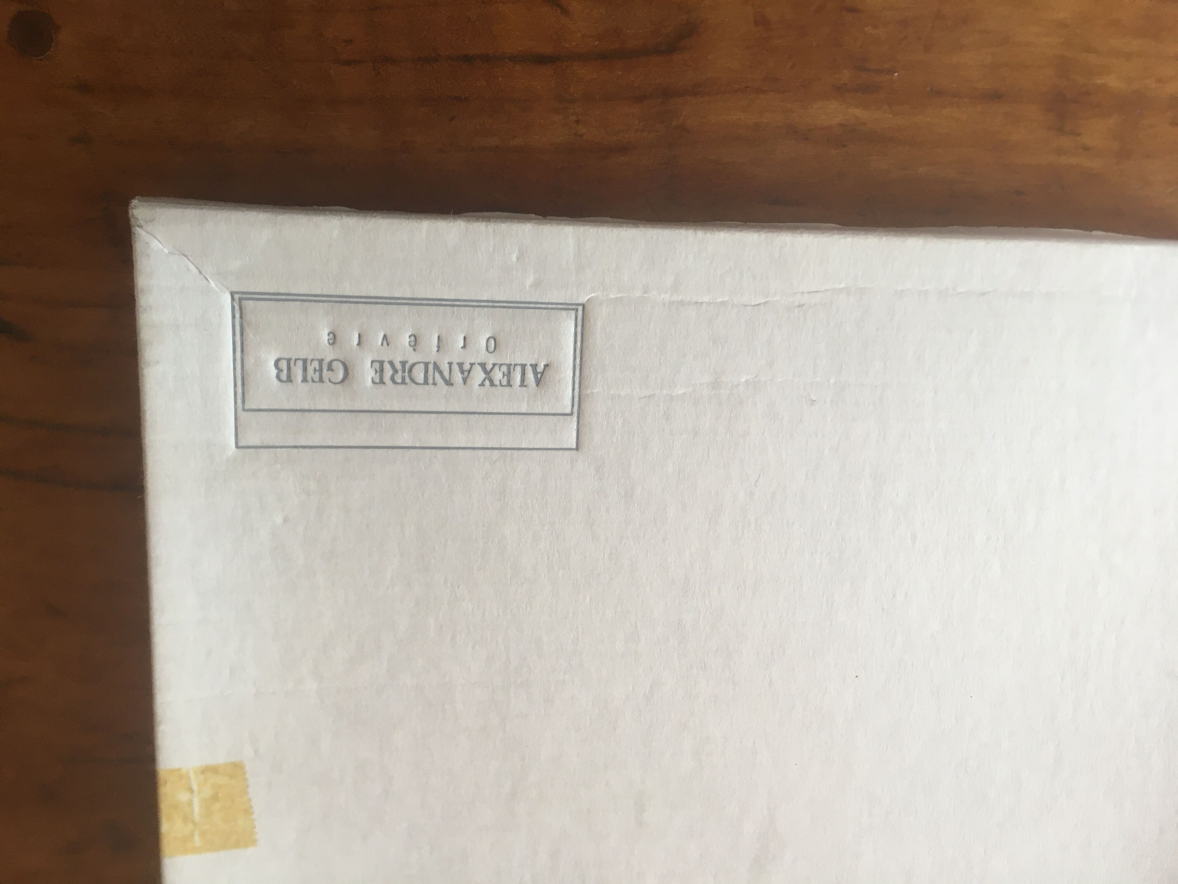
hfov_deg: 61.7
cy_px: 442
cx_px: 589
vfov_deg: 48.2
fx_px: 987
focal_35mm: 29
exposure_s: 1/33
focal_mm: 4.15
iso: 40
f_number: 2.2
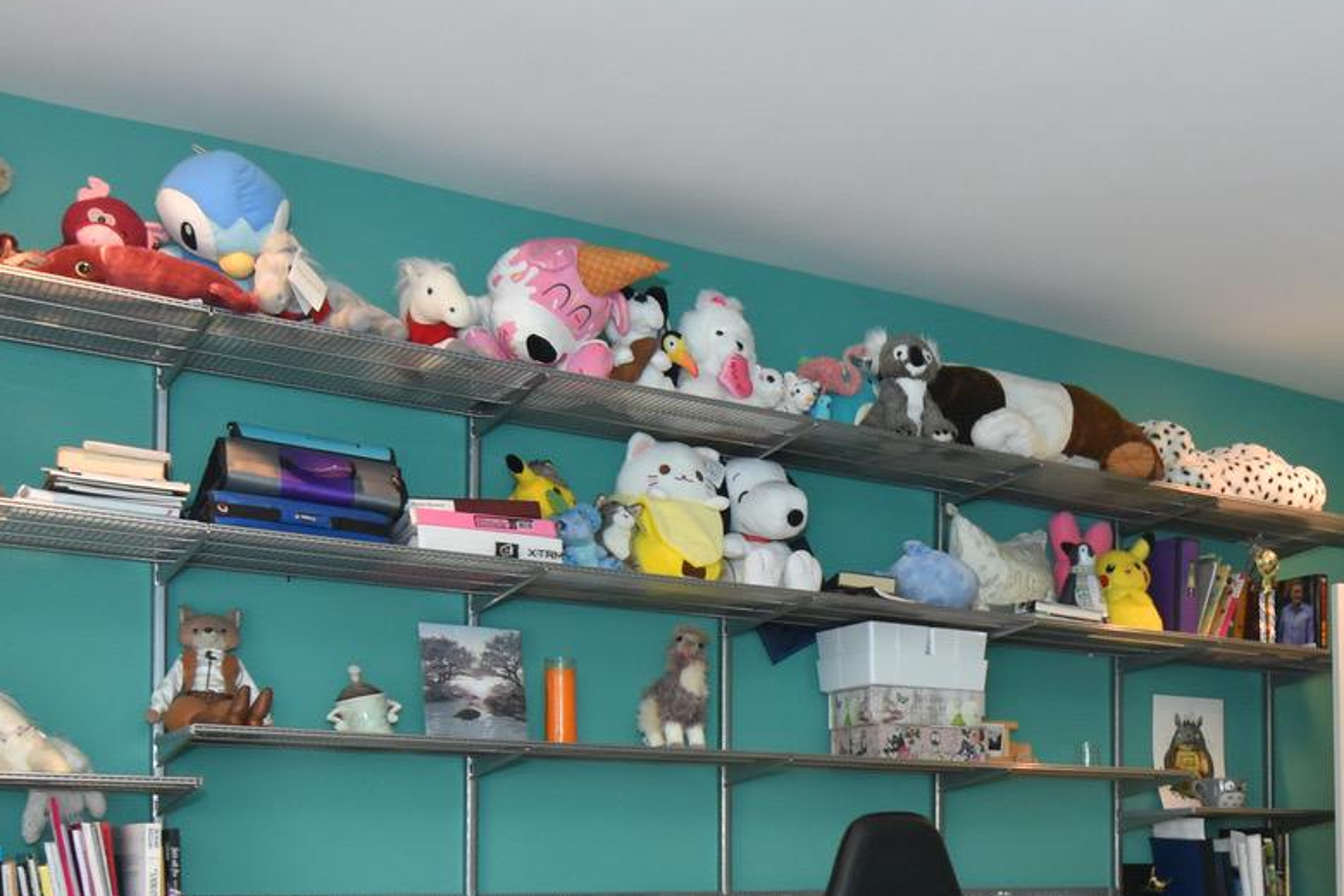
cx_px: 1129
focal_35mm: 43
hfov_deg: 42.5
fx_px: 1617
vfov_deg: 29.3
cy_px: 854
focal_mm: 11
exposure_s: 1/80
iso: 800
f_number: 4.5
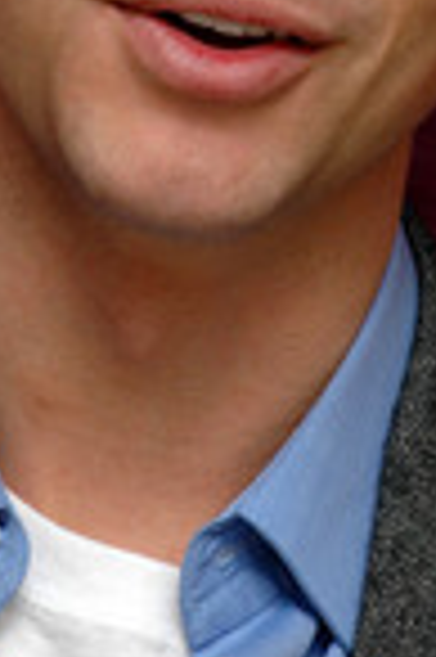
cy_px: -36
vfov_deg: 3.7
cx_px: 189
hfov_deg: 2.5
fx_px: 10131
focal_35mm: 556
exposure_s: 1/400
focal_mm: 135
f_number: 6.3
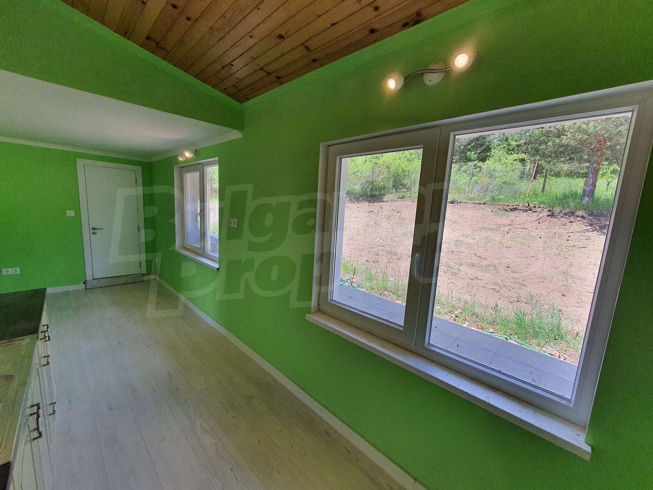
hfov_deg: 106.2
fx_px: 245
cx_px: 326
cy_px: 245
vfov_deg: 89.9
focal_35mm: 13
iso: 50
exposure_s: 1/154
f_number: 2.2
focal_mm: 1.8
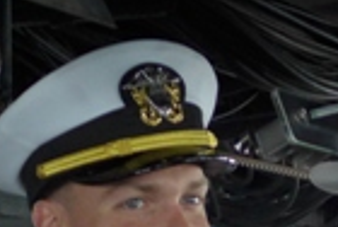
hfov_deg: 10.2
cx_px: 324
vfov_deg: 6.7
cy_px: 452
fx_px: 1872
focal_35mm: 199
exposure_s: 1/160
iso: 250
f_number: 1.8
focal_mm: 8.4
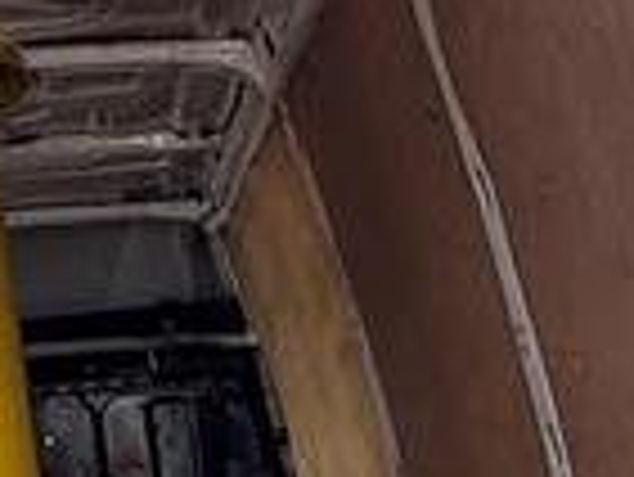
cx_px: 360
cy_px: 567
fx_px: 1631
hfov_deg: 22.0
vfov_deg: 16.0
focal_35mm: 89
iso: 64
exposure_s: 1/137
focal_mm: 2.22
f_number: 2.2
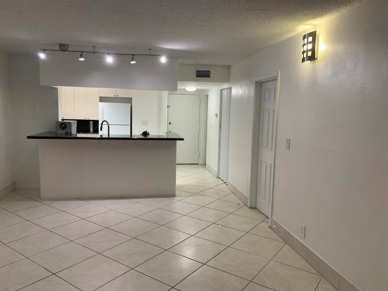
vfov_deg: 53.1
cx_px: 194
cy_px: 146
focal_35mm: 26
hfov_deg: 67.3
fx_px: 291
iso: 80
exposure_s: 1/60
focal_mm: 4.25
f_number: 1.8
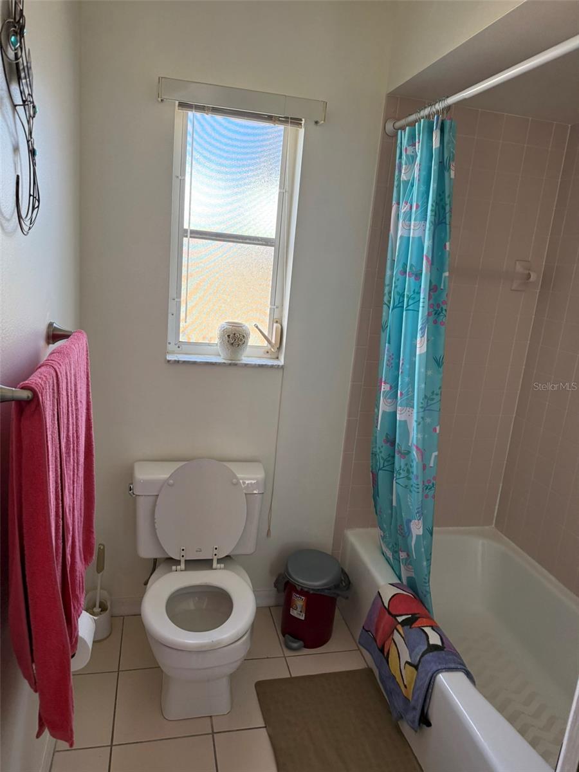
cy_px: 386
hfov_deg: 56.8
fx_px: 535
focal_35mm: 24
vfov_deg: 71.6
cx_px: 290
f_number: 1.78
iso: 200
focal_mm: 6.76
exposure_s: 1/105
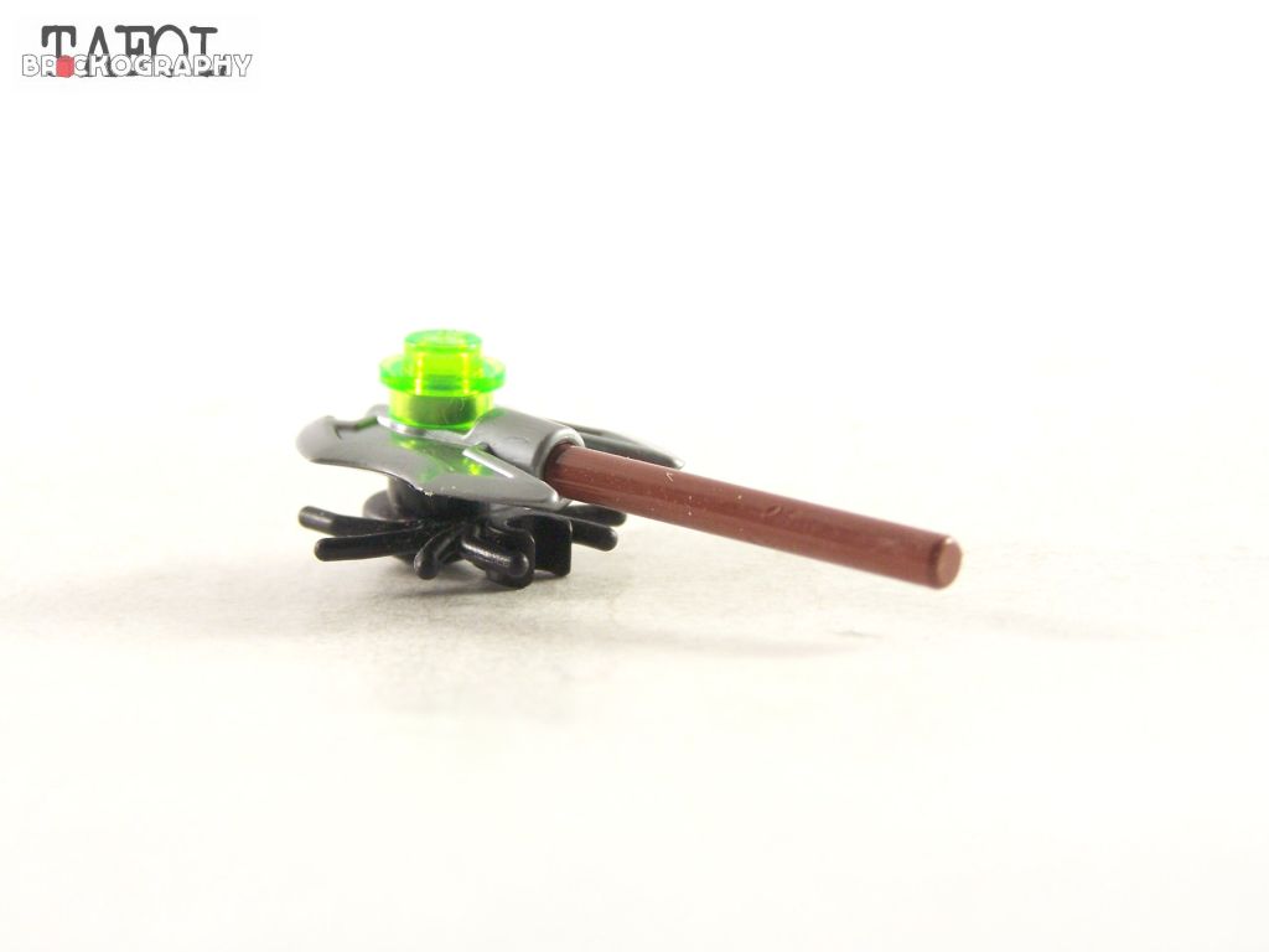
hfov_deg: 18.7
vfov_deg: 14.1
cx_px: 634
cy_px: 476
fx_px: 3849
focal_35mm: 105
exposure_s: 1/30
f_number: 3.6
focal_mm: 17.5
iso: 200
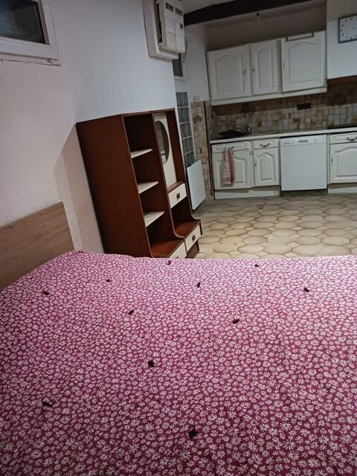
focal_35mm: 27
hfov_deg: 51.4
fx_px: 371
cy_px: 238
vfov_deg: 65.3
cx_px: 178
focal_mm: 4
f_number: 1.8
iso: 500
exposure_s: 1/20
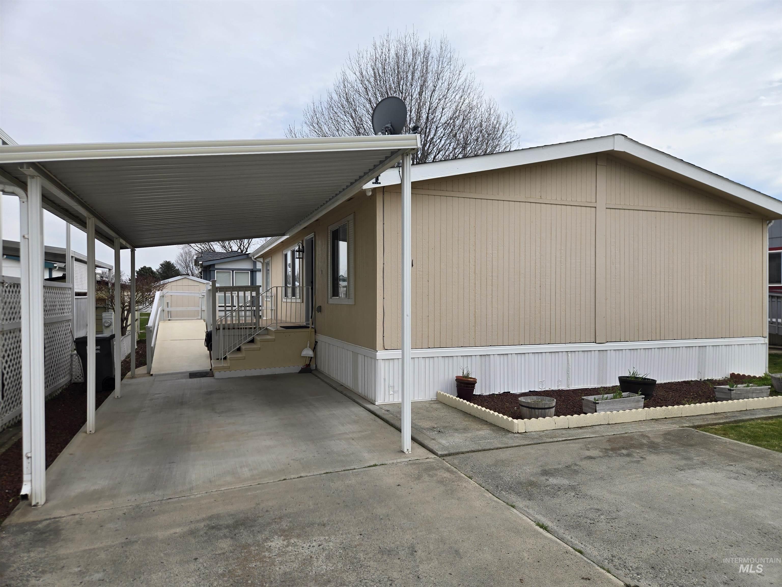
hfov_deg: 73.9
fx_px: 520
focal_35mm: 23
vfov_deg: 58.9
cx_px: 391
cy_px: 294
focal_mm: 5.4
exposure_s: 1/1501
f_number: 1.8
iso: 25
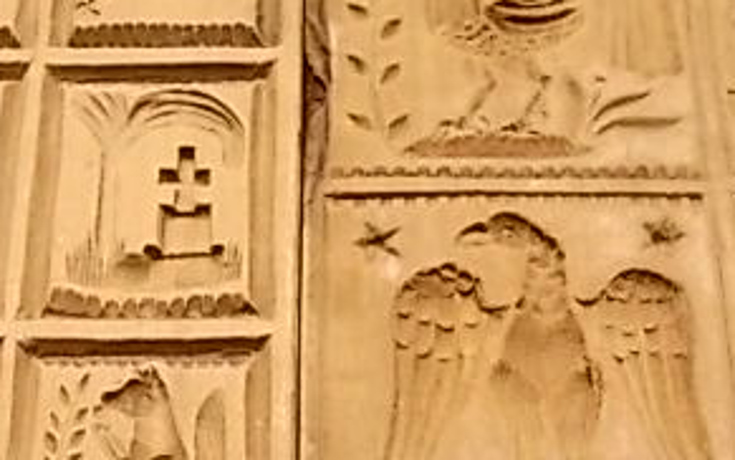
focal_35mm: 70
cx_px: 303
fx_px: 1402
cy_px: 399
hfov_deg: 29.3
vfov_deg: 18.4
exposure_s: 1/20
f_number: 3.4
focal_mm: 5.3
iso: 200
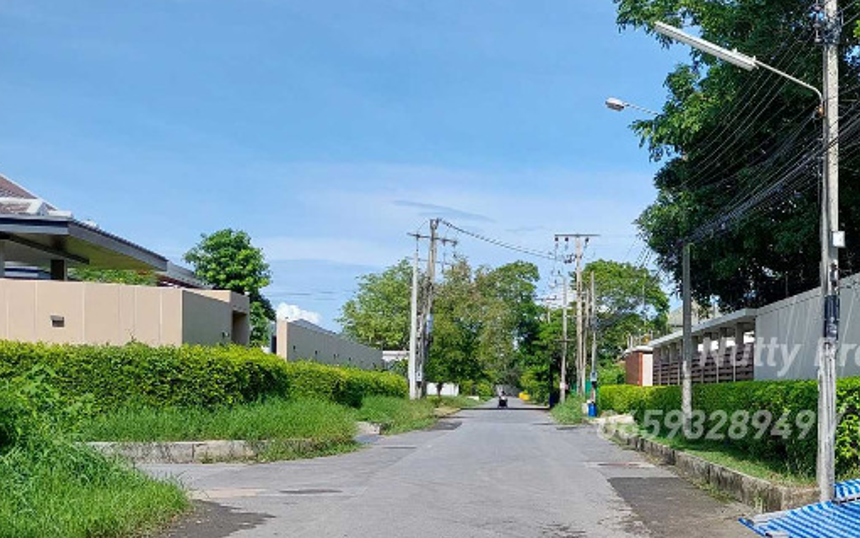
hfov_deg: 35.6
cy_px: 390
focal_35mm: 52
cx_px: 833
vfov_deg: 24.7
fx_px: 1219
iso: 40
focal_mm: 5.23
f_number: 1.8
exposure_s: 1/1436
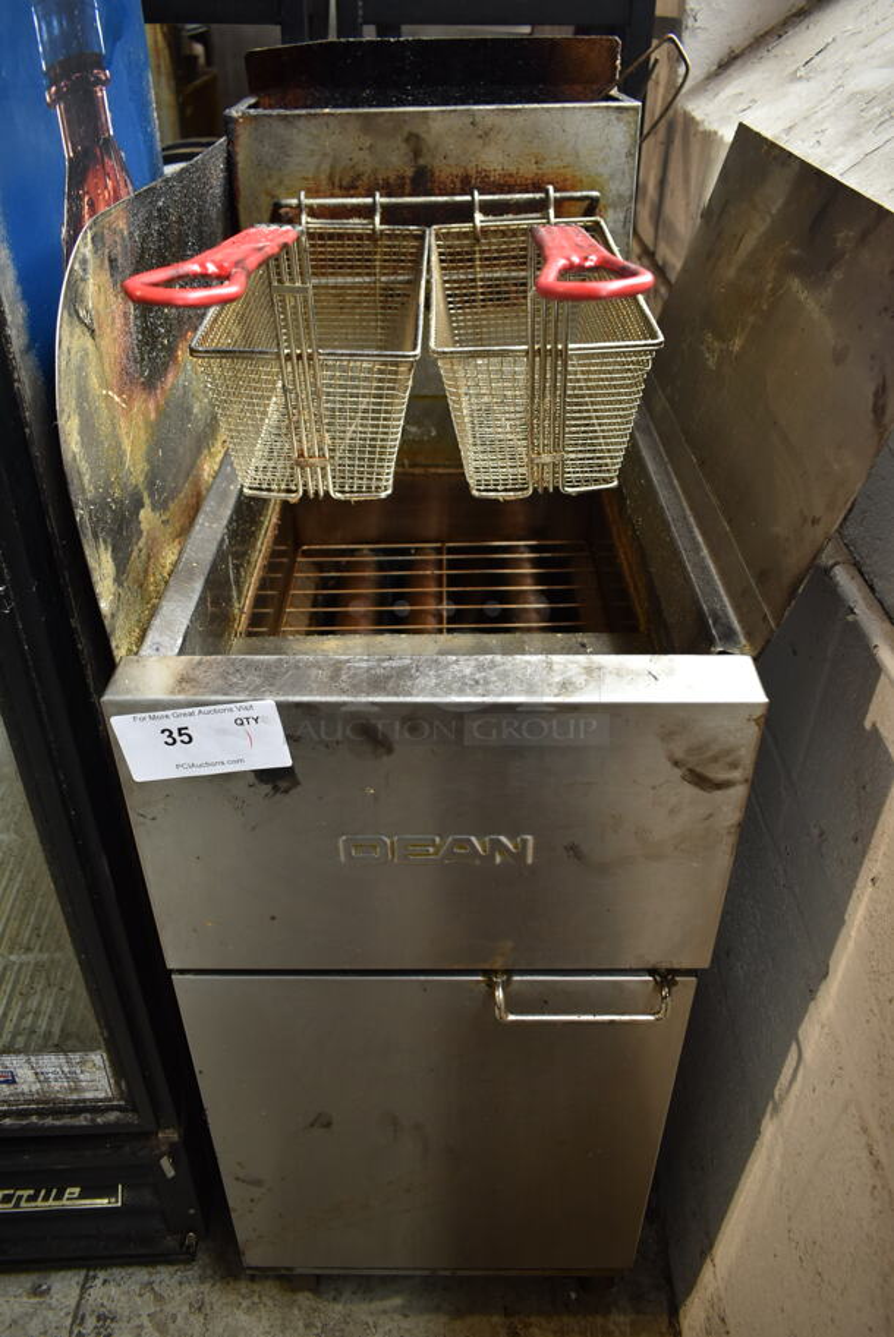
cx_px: 447
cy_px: 668
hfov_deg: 48.0
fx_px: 1004
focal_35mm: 27
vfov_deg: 67.3
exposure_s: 1/30
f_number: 3.5
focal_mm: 18
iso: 450
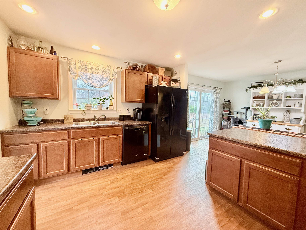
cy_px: 115
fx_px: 124
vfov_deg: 85.7
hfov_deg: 102.1
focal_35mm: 14
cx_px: 153
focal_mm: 2.22
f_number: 2.2
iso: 200
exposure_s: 1/60
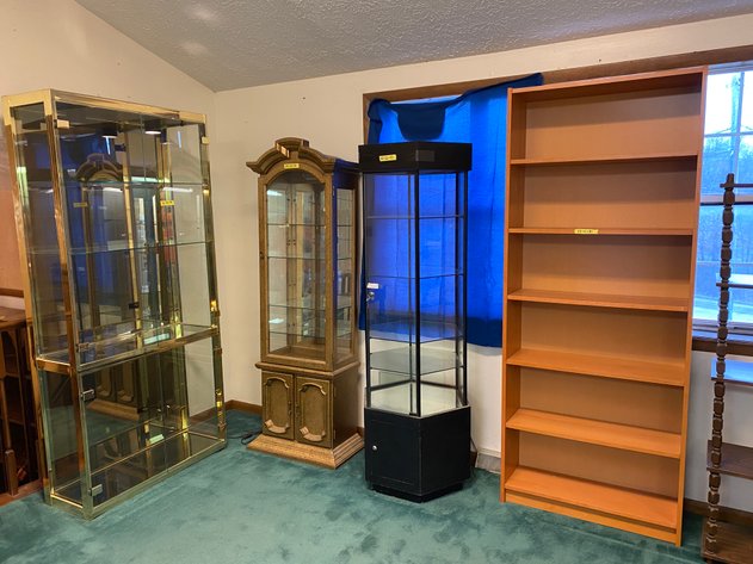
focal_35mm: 26
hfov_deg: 67.3
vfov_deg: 53.0
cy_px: 282
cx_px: 376
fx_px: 565
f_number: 1.8
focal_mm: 4.25
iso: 400
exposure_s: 1/60
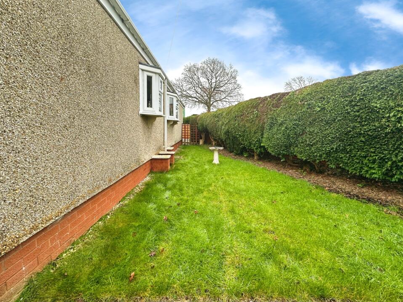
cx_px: 202
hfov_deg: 98.2
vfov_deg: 81.7
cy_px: 154
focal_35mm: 15
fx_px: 175
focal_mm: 2.22
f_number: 2.2
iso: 64
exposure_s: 1/99
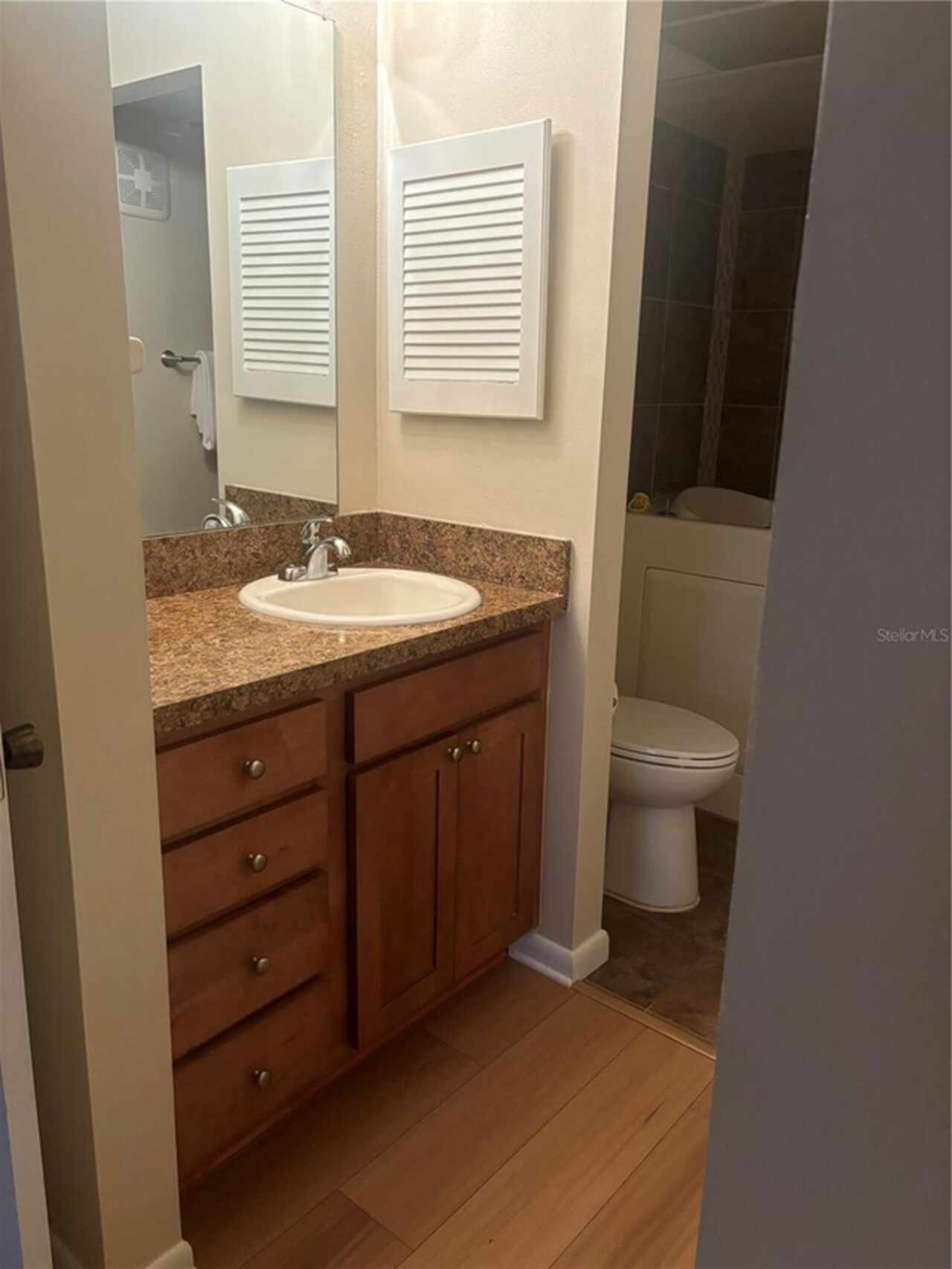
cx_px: 476
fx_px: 953
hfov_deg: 53.1
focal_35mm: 26
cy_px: 634
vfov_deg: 67.3
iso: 400
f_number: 1.6
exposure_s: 1/60
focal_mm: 5.96
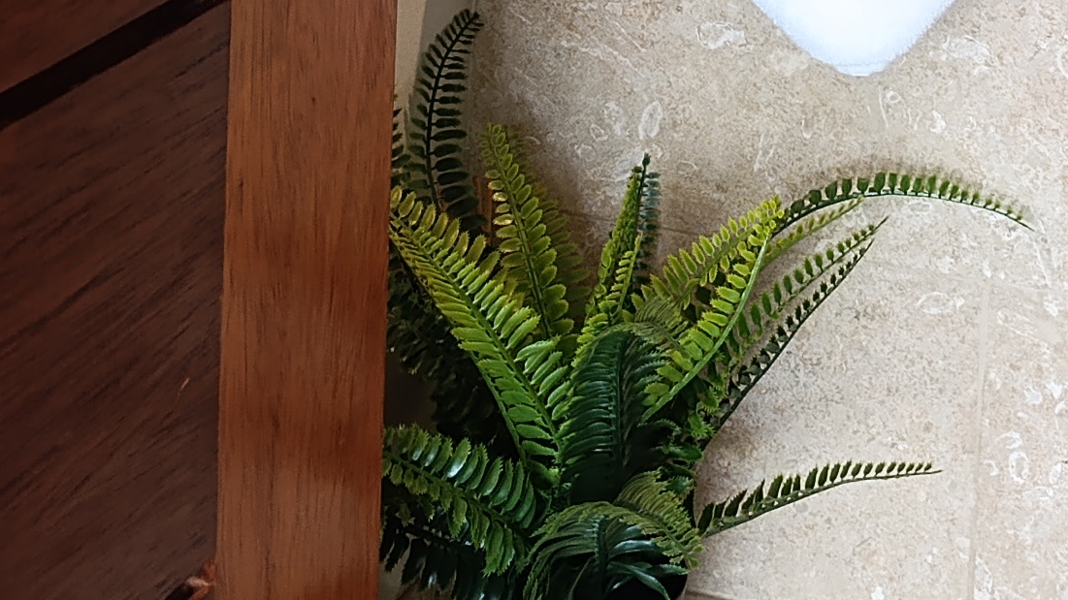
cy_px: -690
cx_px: 1214
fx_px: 2633
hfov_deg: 21.6
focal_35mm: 93
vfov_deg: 11.4
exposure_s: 1/100
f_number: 1.6
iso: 1000
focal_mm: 6.14
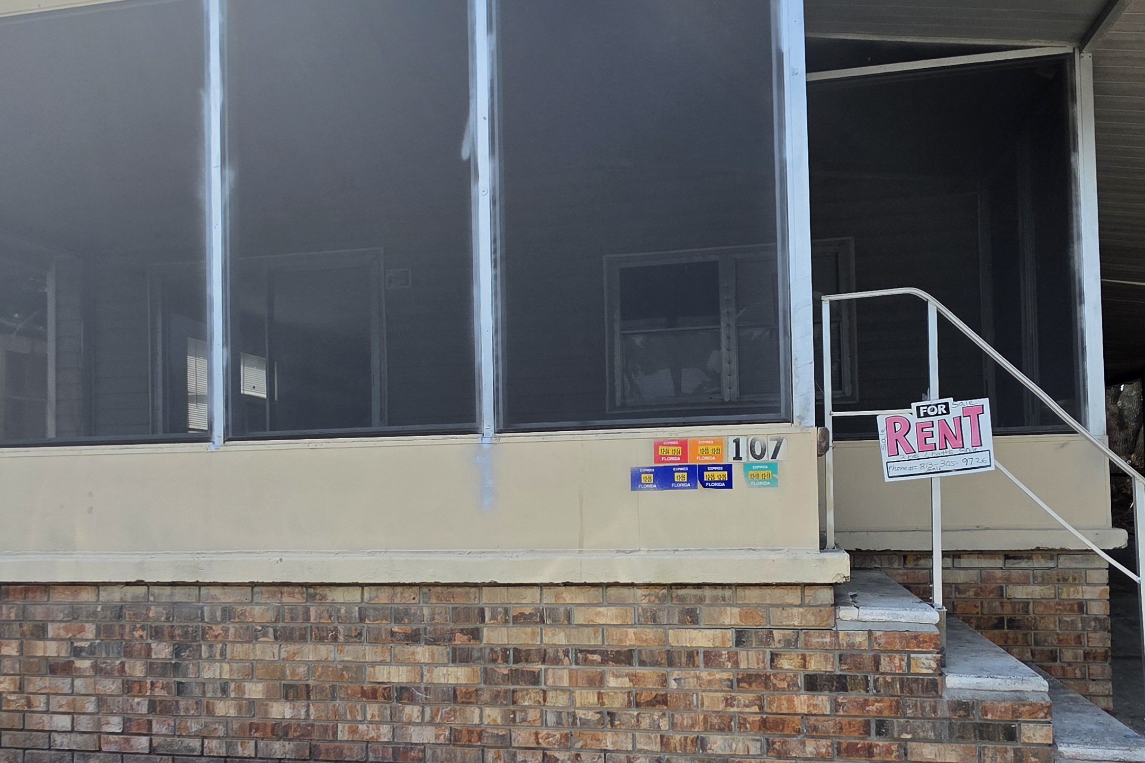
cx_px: 603
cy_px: 460
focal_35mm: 25
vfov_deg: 50.9
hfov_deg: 71.5
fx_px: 795
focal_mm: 2.2
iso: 40
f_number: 1.9
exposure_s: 1/1354
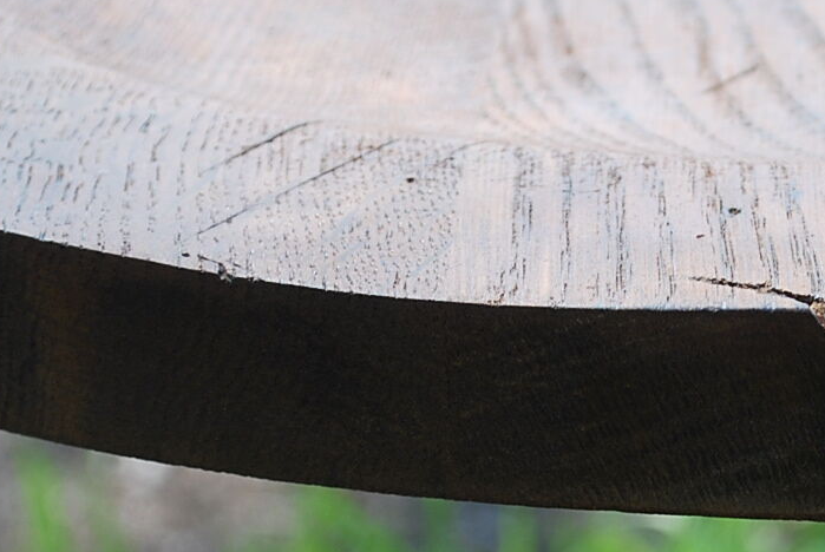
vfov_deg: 7.2
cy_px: 478
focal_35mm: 191
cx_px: 862
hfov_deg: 10.6
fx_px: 4383
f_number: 5.6
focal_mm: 46
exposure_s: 1/125
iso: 140
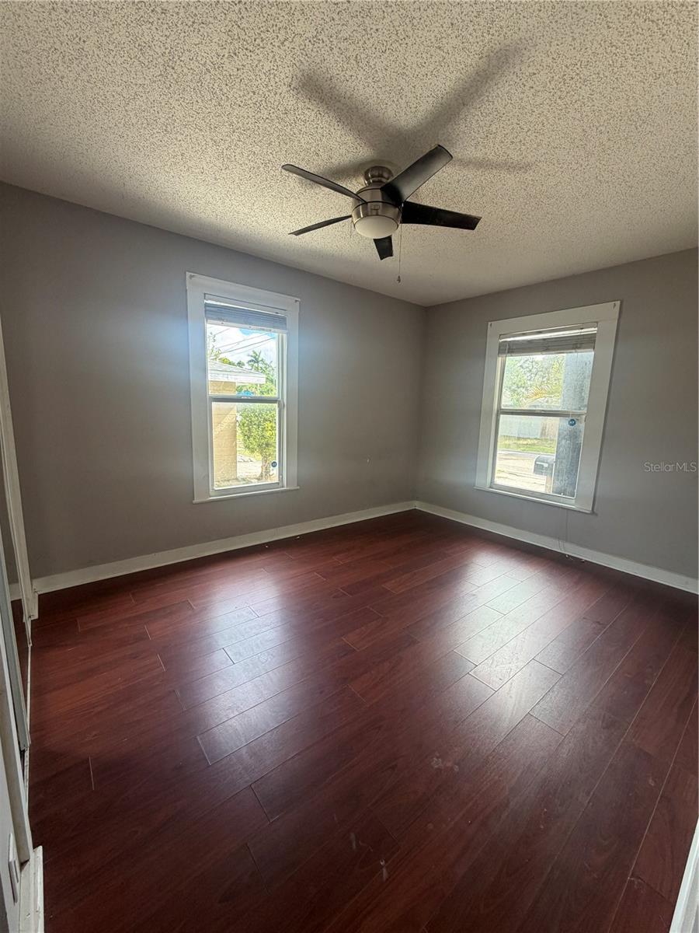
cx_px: 350
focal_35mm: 14
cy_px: 466
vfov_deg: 102.1
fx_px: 377
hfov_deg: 85.7
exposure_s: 1/121
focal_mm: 2.22
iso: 125
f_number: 2.2
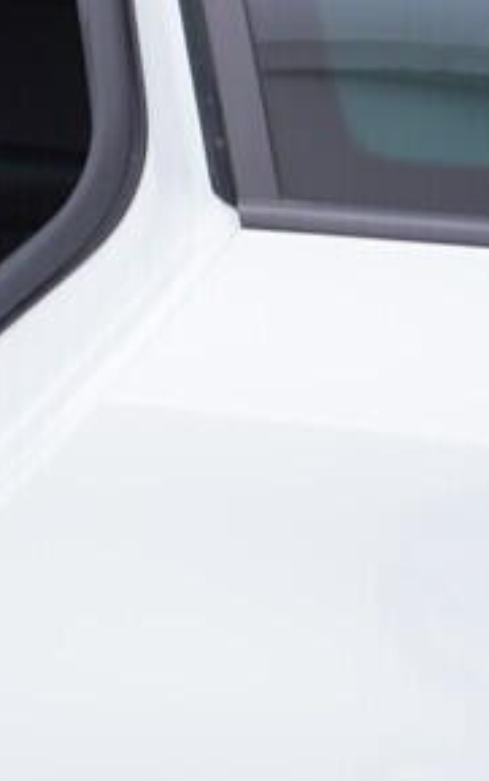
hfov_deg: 8.7
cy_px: 296
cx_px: -854
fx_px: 2768
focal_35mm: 130
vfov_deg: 16.0
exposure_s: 1/50
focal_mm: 24
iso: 125
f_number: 3.2
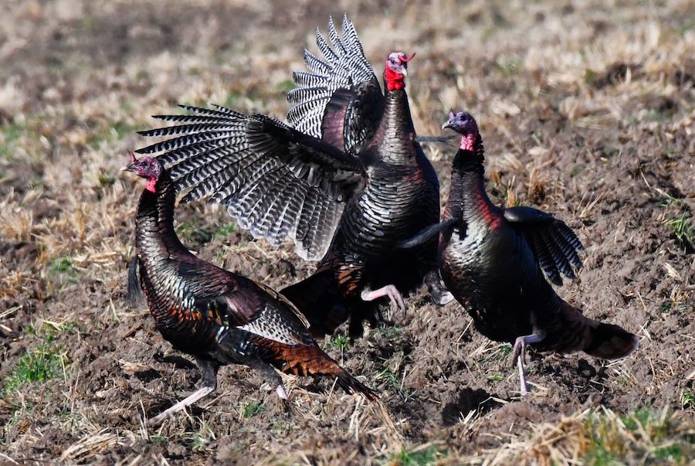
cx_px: 348
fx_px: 14500
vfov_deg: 1.8
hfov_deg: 2.7
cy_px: 233
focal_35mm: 750
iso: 1600
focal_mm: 500
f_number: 11
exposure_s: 1/2000
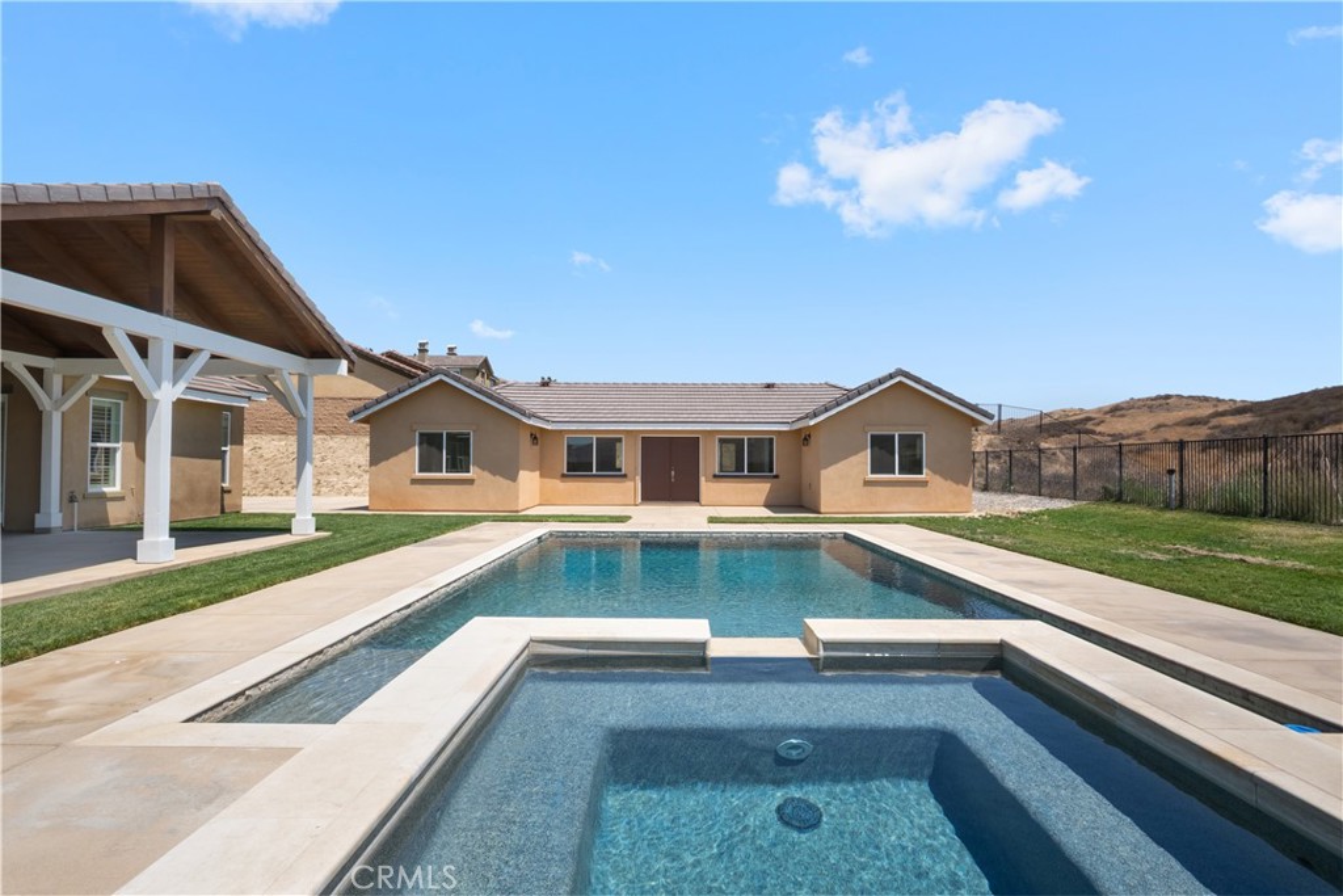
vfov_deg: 67.4
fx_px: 672
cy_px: 448
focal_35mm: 18
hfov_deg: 90.0
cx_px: 672
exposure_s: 1/4
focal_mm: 18
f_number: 22
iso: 100
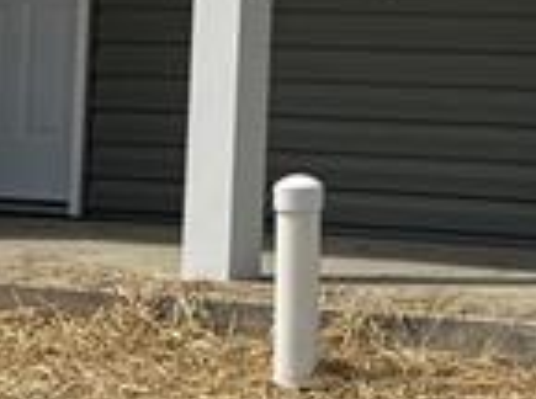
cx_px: 518
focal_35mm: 170
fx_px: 2626
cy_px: -321
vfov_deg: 8.4
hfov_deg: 11.6
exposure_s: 1/7353
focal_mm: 6.76
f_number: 1.78
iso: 80
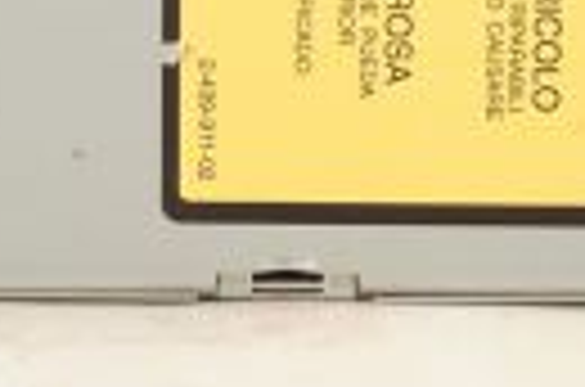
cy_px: -331
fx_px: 3745
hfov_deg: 8.9
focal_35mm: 231
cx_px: 414
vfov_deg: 5.8
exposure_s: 1/125
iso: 1600
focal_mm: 50
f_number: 10
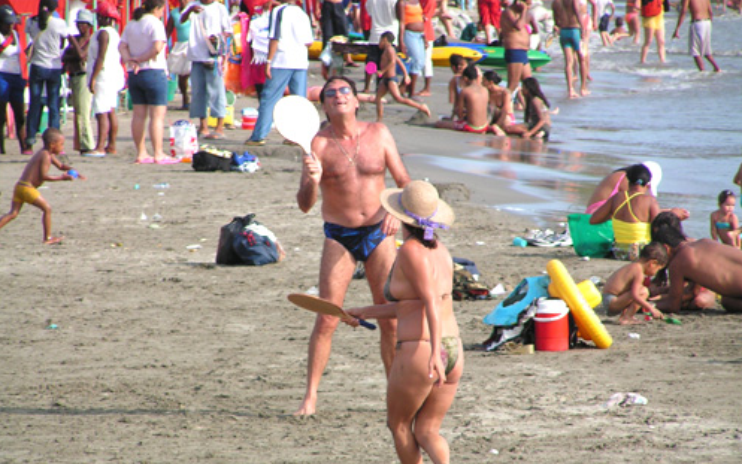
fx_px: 8193
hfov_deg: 5.2
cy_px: 266
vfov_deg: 3.2
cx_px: 370
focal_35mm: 405
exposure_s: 1/500
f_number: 3.7
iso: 50
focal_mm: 63
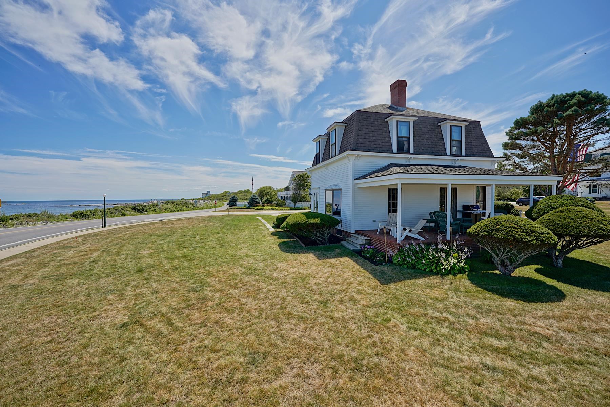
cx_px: 305
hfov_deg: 104.3
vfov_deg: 81.2
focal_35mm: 14
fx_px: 237
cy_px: 204
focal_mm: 14
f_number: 8
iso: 100
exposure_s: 1/250
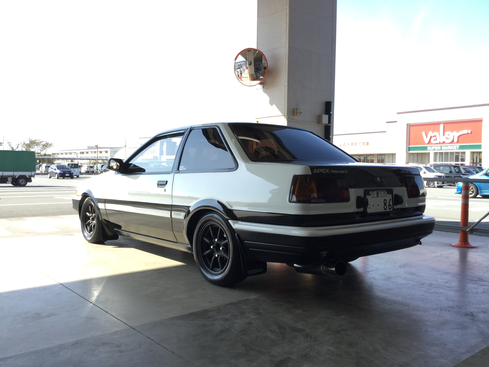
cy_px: 184
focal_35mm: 31
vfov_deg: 45.4
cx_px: 244
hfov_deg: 58.4
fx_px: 438
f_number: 2.4
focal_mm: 3.3
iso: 25
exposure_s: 1/309
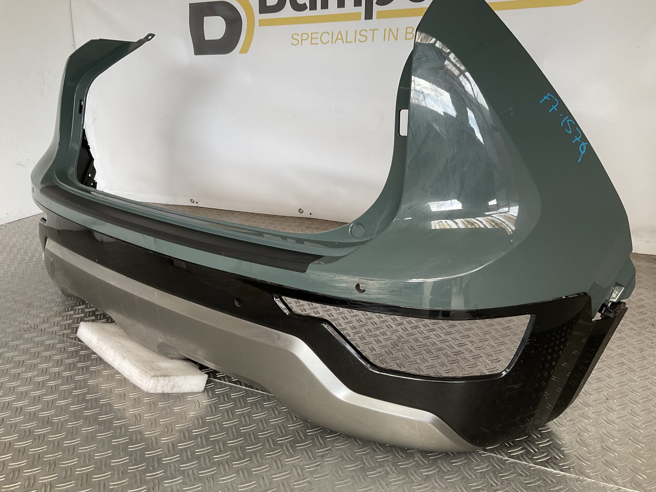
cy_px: 246
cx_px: 328
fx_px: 550
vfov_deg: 48.2
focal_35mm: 29
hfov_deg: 61.7
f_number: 1.8
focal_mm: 3
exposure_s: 1/100
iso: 25
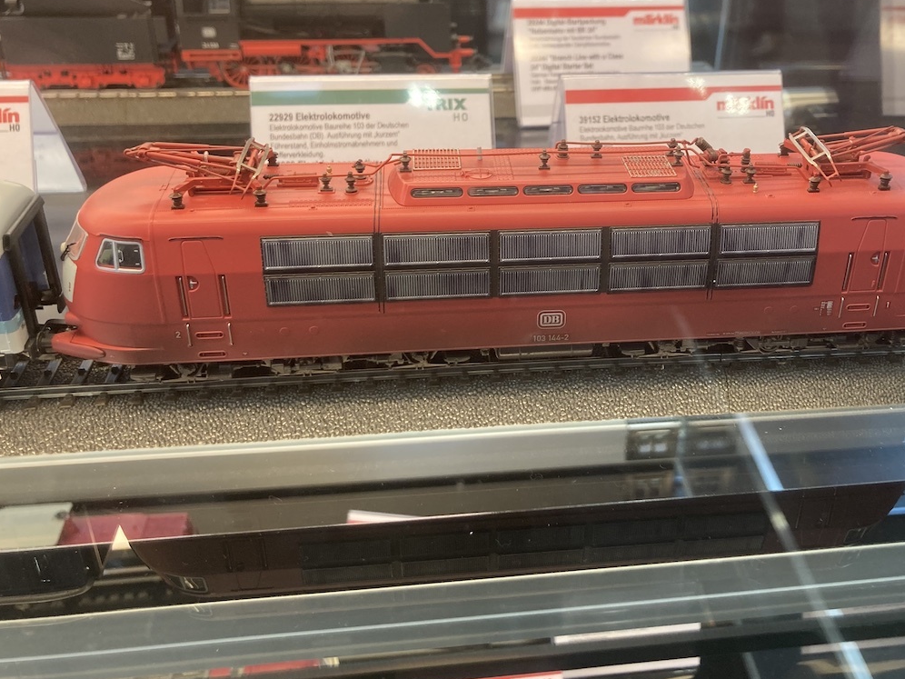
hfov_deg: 50.9
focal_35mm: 36
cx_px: 558
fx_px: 941
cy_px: 277
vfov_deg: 39.5
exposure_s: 1/50
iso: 80
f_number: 1.8
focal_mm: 3.99
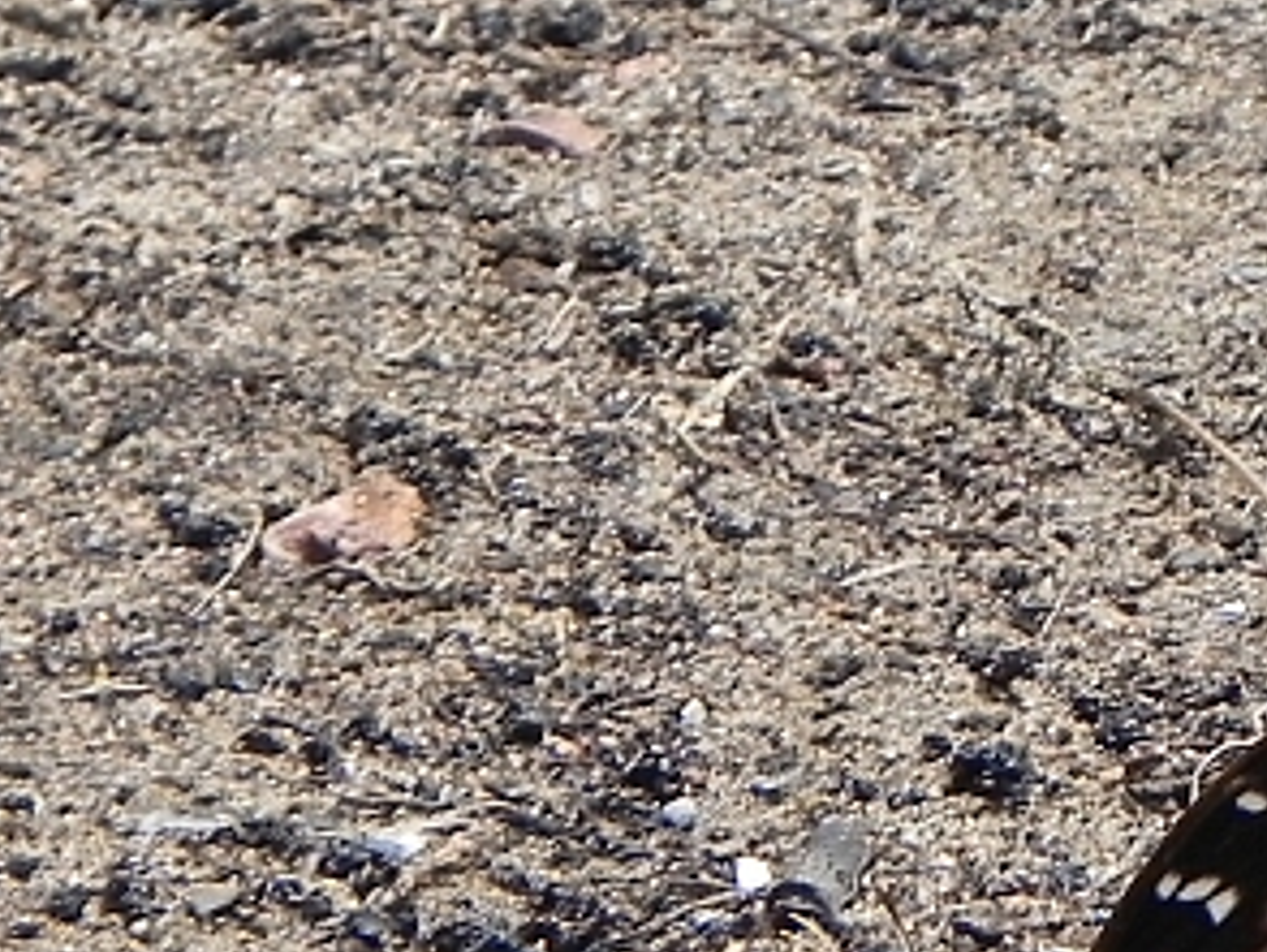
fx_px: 54141
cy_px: 1068
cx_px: 1120
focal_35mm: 1478
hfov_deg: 1.3
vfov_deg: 1.0
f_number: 5
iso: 160
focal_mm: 75.7
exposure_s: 1/528
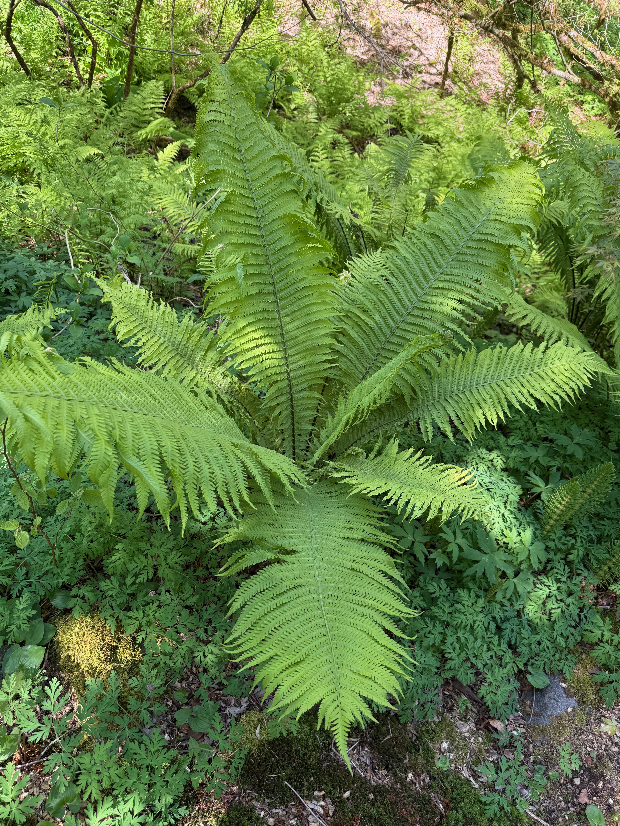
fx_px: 573
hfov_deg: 56.8
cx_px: 310
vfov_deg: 71.6
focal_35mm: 24
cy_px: 413
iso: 100
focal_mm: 6.76
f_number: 1.78
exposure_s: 1/265
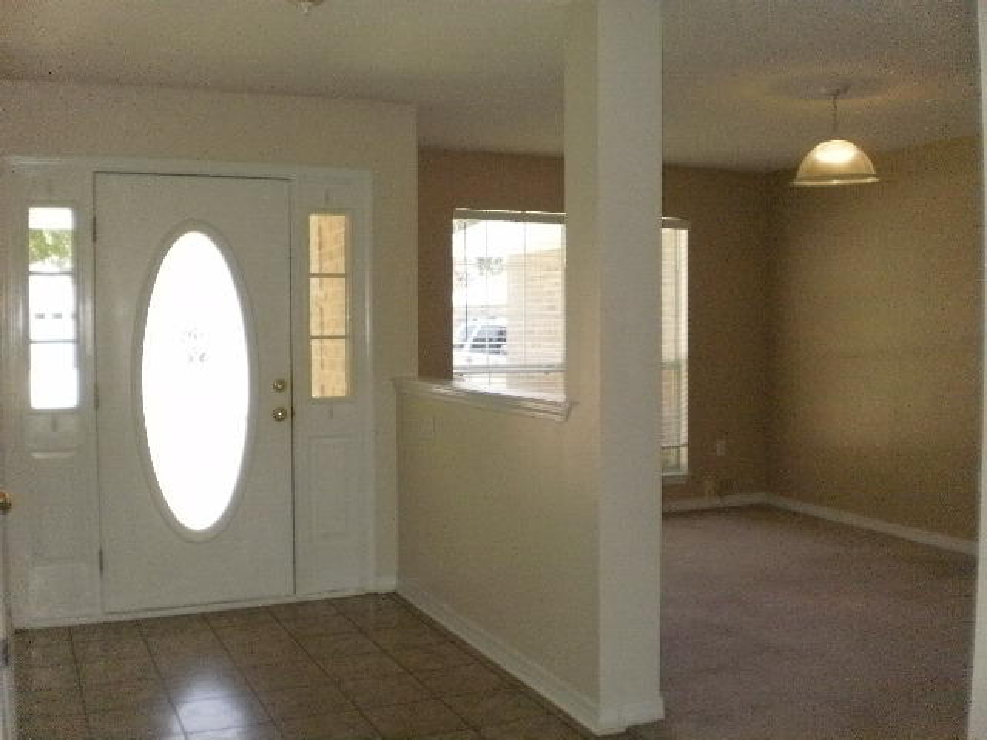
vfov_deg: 37.7
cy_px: 370
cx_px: 494
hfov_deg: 49.0
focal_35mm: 38
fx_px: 1083
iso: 400
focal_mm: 6.3
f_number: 3.1
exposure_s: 1/250
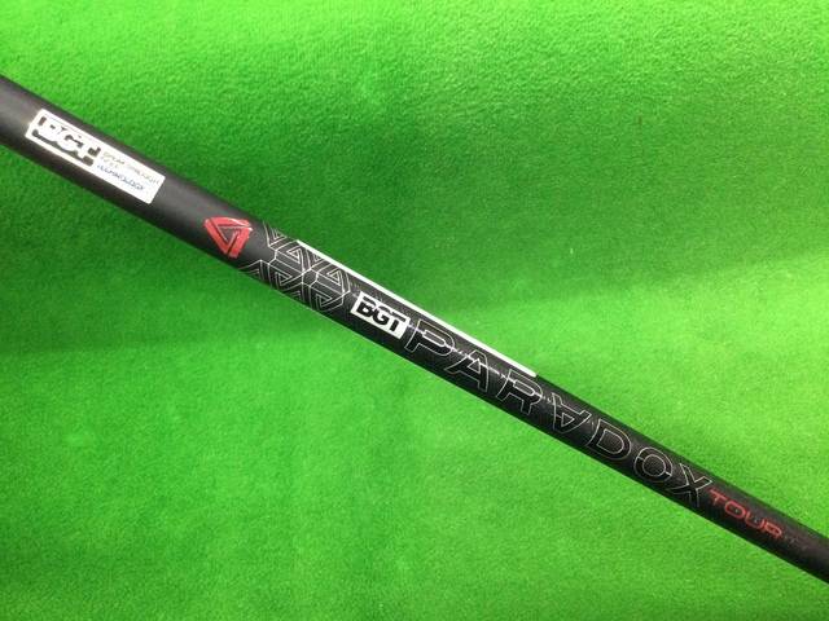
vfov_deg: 45.4
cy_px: 310
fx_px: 742
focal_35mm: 31
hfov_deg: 58.4
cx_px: 414
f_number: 2.4
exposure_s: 1/30
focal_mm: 3.3
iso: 160
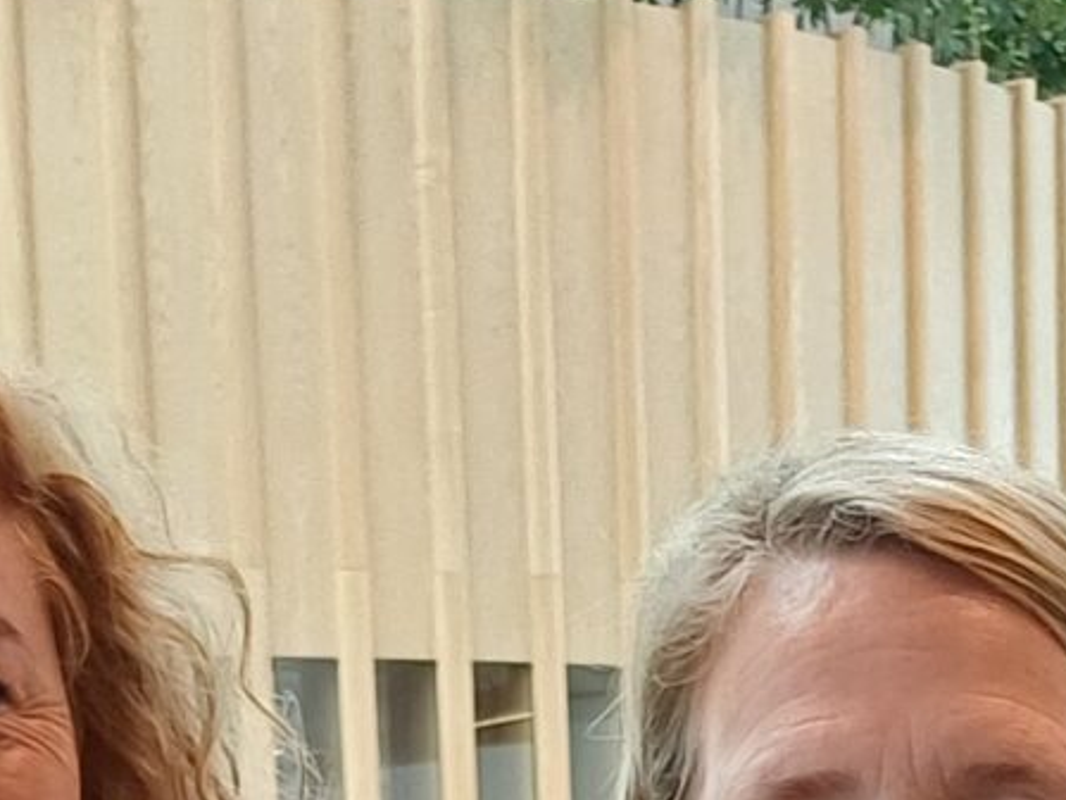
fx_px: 4404
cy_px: 2062
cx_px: 645
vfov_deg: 9.1
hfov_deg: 13.8
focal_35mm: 143
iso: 200
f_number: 1.8
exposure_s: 1/50
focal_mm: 4.65
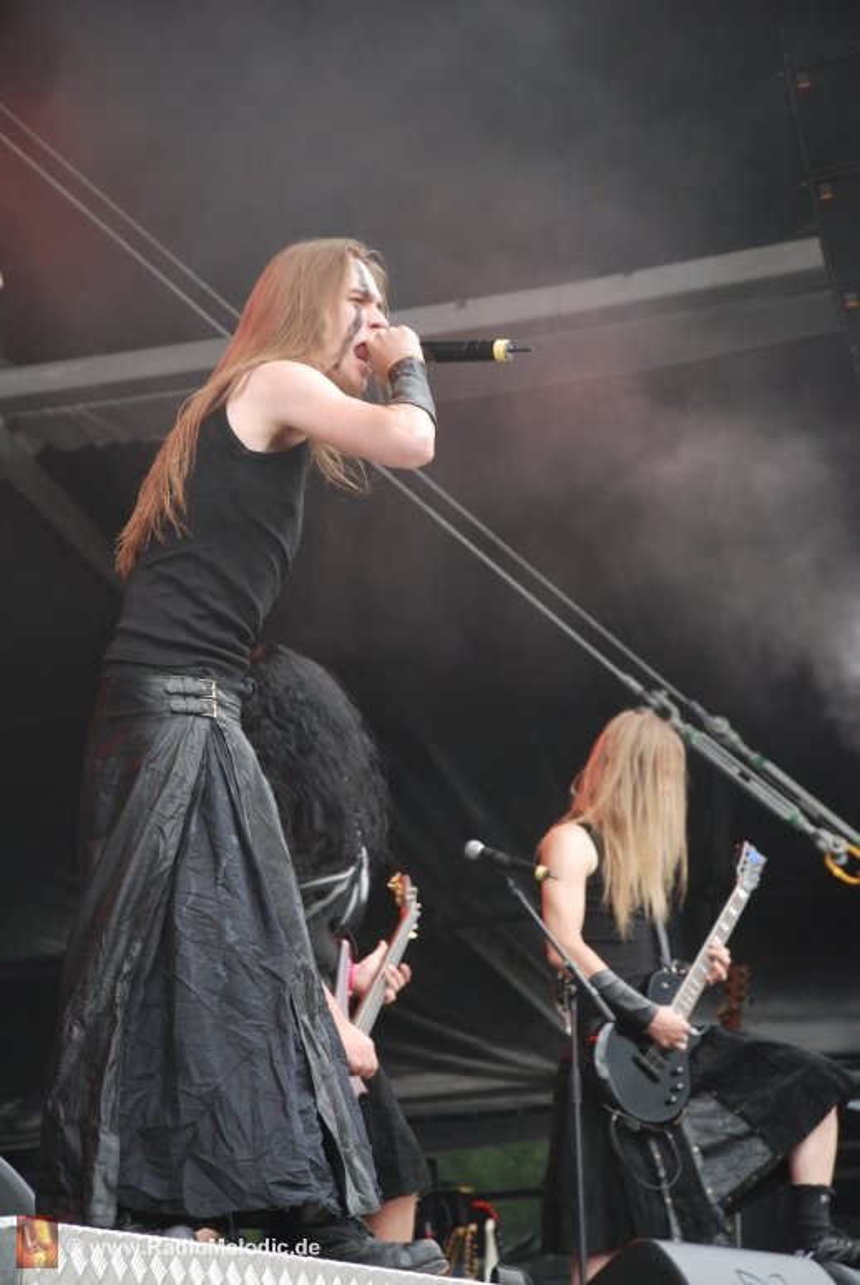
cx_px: 430
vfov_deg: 14.4
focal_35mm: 142
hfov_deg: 9.7
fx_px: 5092
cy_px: 642
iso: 320
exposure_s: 1/125
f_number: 5.6
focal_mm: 95
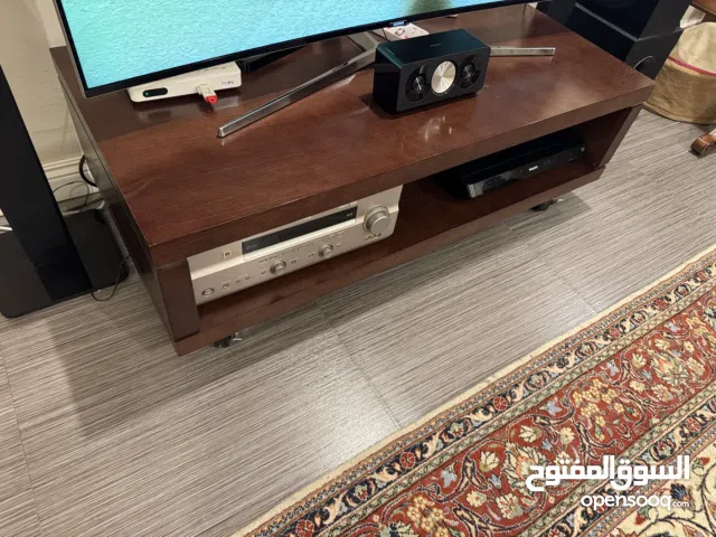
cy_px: 268
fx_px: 496
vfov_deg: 56.8
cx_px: 358
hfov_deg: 71.6
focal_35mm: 24
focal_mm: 6.76
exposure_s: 1/50
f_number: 1.78
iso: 640
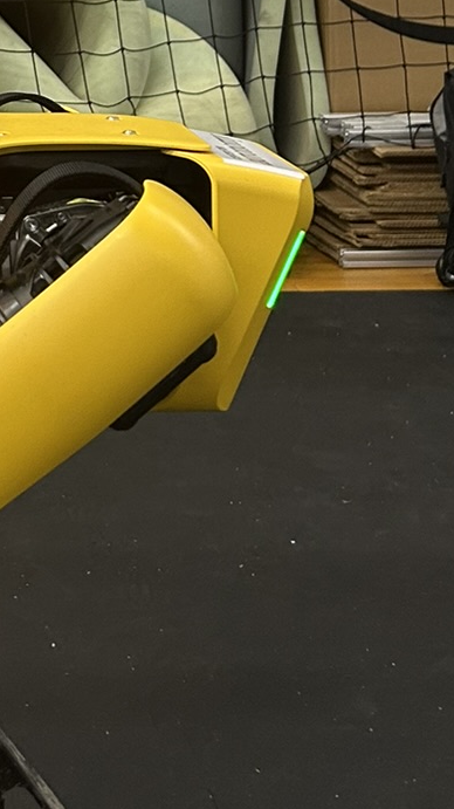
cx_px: -283
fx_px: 1800
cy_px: -198
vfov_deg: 22.9
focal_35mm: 84
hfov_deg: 13.3
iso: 160
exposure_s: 1/60
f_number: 1.5
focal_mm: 5.7
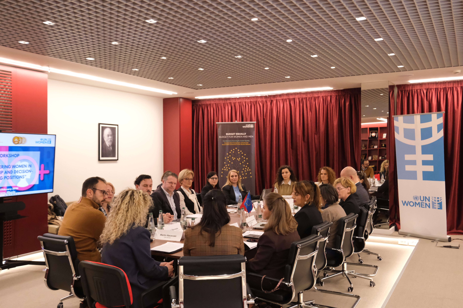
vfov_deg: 40.0
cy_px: 154
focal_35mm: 33
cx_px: 232
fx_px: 424
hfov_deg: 57.2
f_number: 5
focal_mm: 21.9
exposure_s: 1/100
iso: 5000
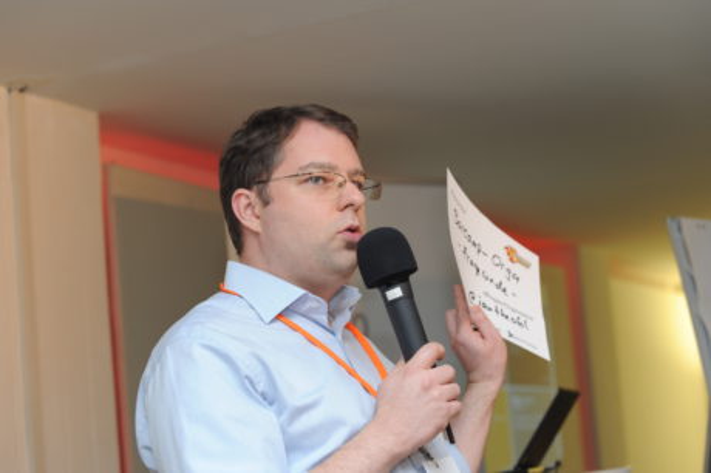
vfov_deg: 19.4
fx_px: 1381
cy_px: 236
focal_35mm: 70
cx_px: 356
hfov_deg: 28.9
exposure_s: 1/50
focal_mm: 70
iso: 400
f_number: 4.5
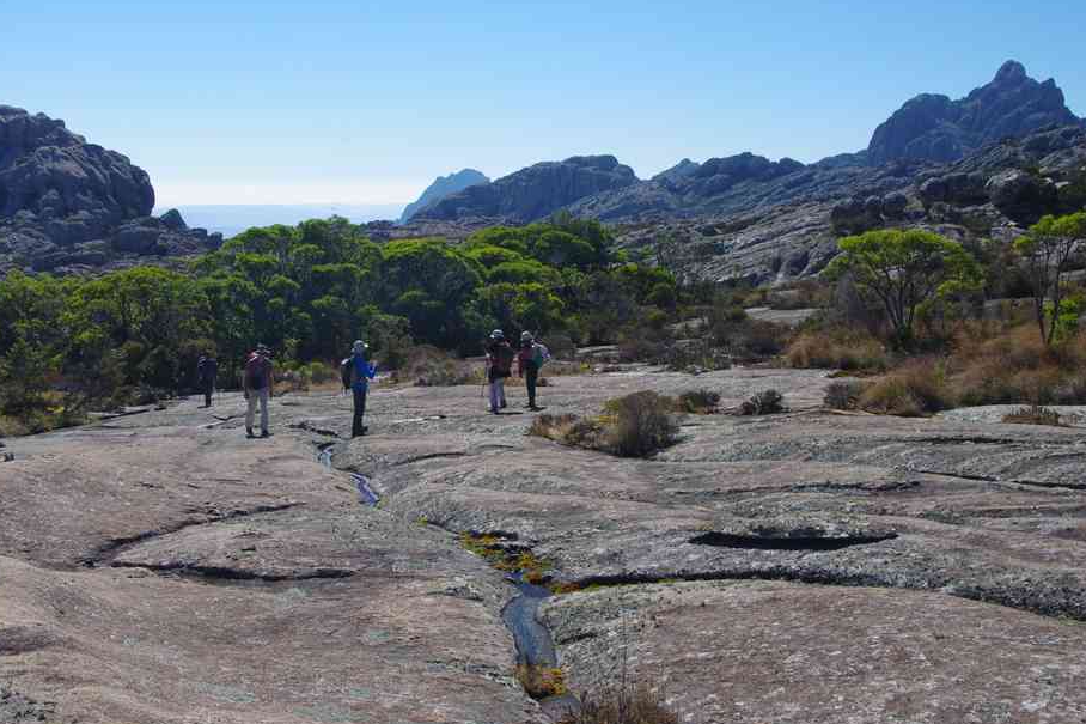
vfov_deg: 30.2
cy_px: 354
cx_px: 508
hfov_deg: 44.1
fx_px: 1339
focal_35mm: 44
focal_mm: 26.9
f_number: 11
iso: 200
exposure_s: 1/80
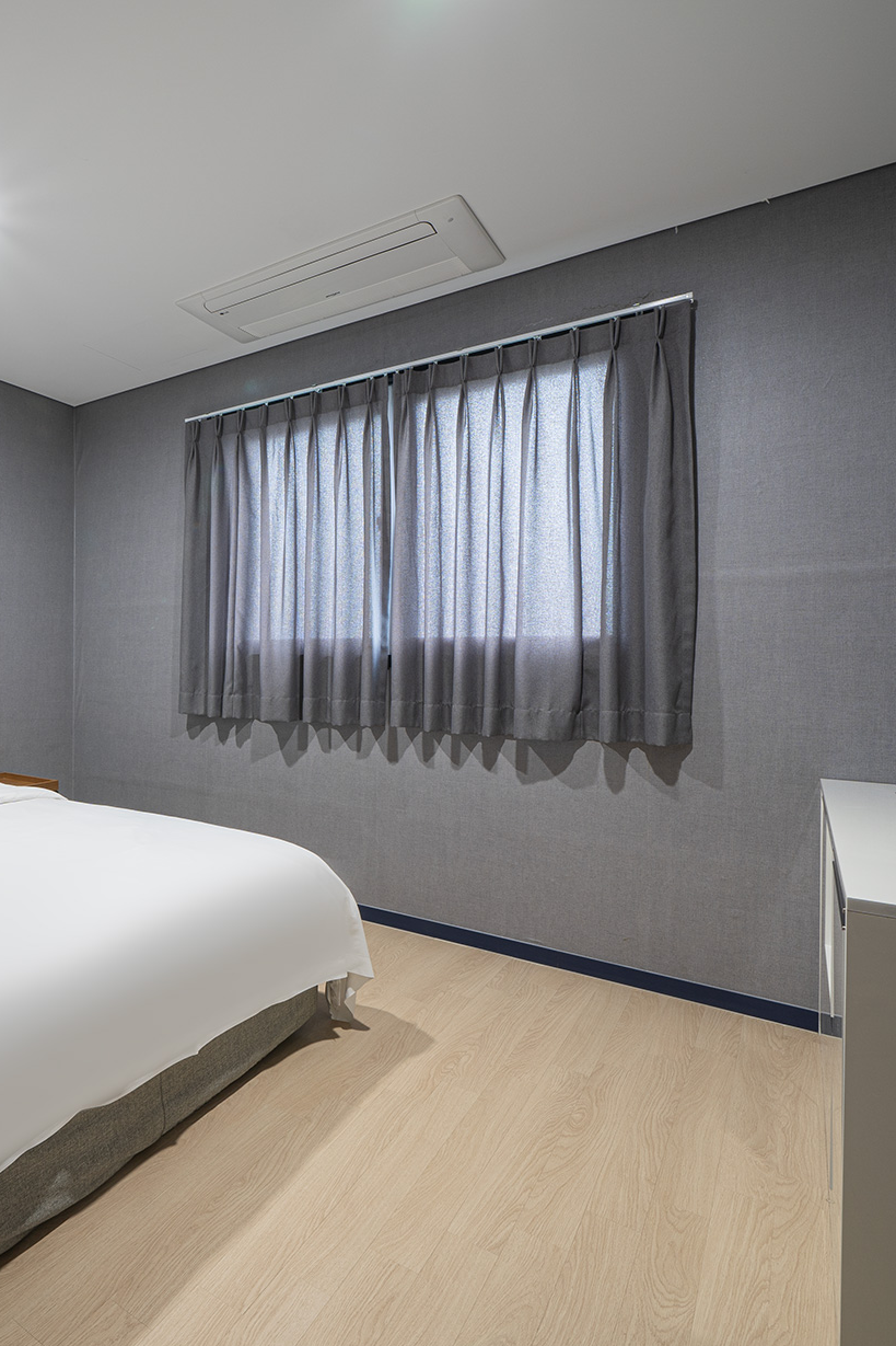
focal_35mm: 20
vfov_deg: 83.9
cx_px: 153
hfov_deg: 56.4
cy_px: 642
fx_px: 747
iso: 100
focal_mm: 12
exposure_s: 2
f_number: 11
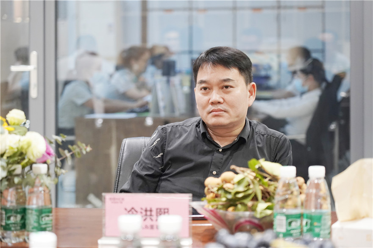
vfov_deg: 13.0
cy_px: 124
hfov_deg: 19.5
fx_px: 1087
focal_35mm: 105
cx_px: 186
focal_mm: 105
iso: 3200
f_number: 4
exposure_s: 1/160
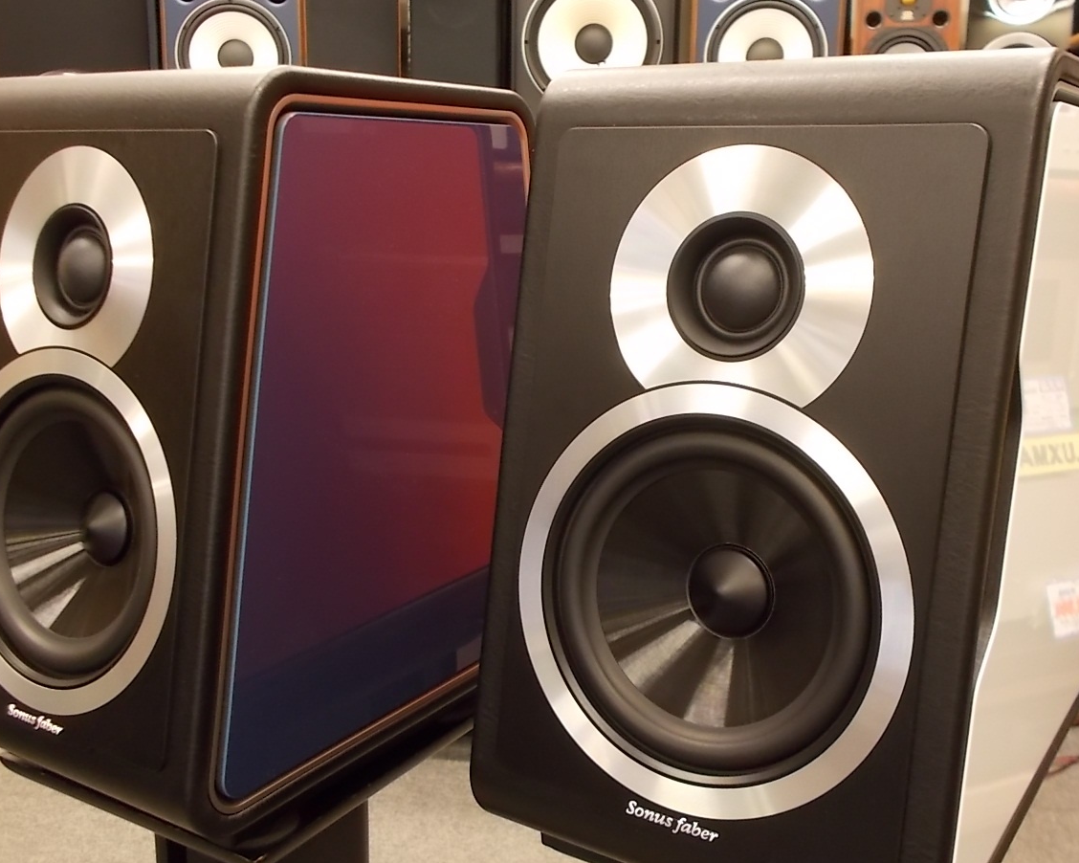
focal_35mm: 36
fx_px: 1149
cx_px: 562
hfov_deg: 50.3
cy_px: 436
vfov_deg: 41.1
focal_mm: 4.6
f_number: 3.2
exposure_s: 1/10
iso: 200
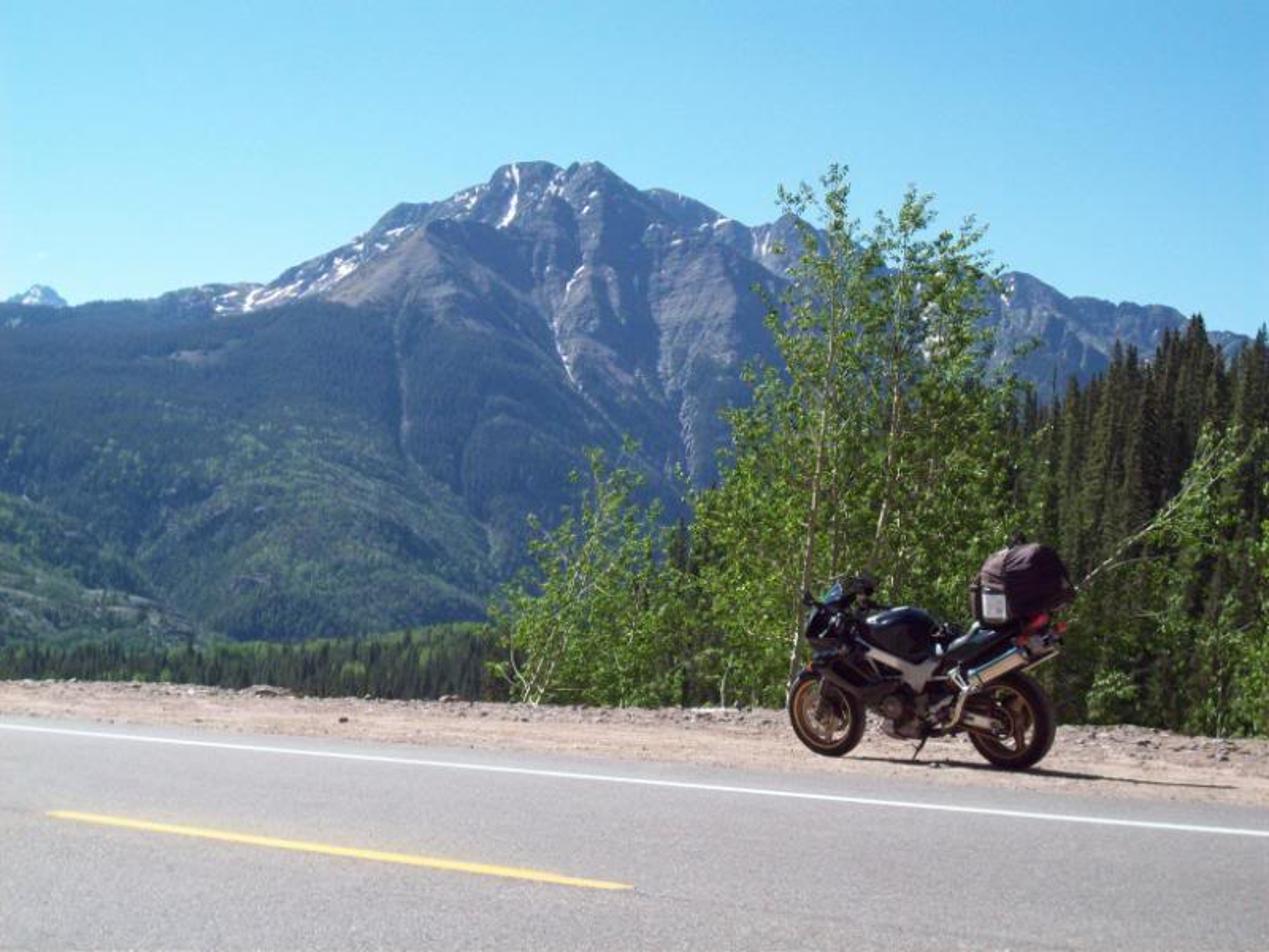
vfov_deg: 22.9
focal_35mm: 64
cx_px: 634
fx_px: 2346
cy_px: 476
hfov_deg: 30.3
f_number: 3.8
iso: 80
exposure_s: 1/645
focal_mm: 10.7
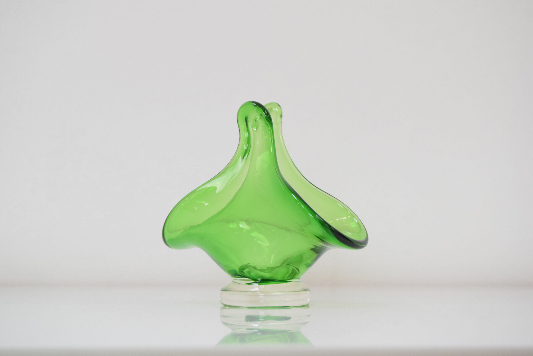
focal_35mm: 82
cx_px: 266
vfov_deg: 16.6
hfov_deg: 24.6
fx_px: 1222
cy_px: 178
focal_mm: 55
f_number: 7.1
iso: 1600
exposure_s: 1/200
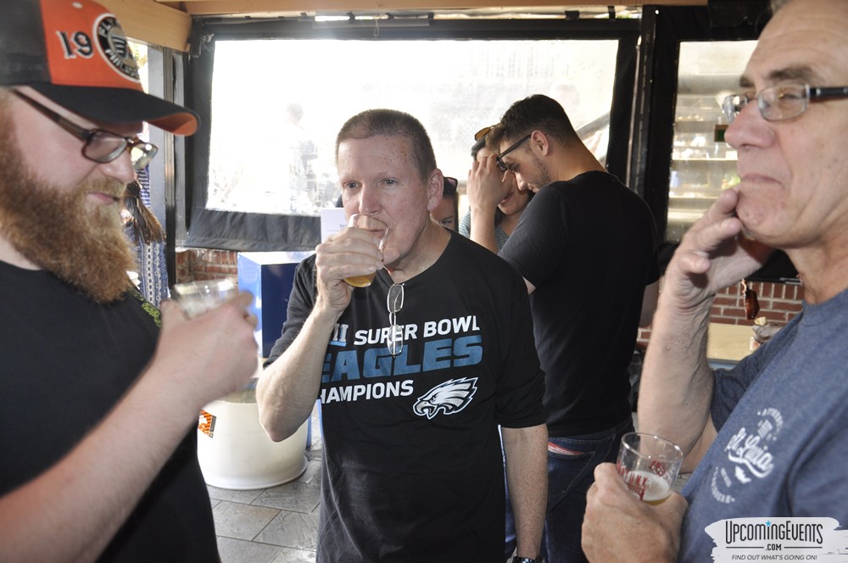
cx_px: 424
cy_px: 282
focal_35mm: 33
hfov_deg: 57.3
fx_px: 776
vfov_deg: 39.9
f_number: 5
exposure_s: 1/60
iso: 400
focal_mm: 22
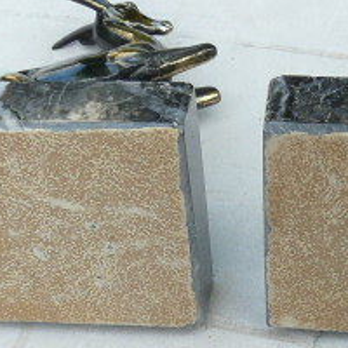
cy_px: 306
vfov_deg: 21.5
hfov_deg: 21.8
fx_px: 899
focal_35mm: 79
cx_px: 251
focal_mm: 4.6
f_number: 4
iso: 100
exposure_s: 1/125
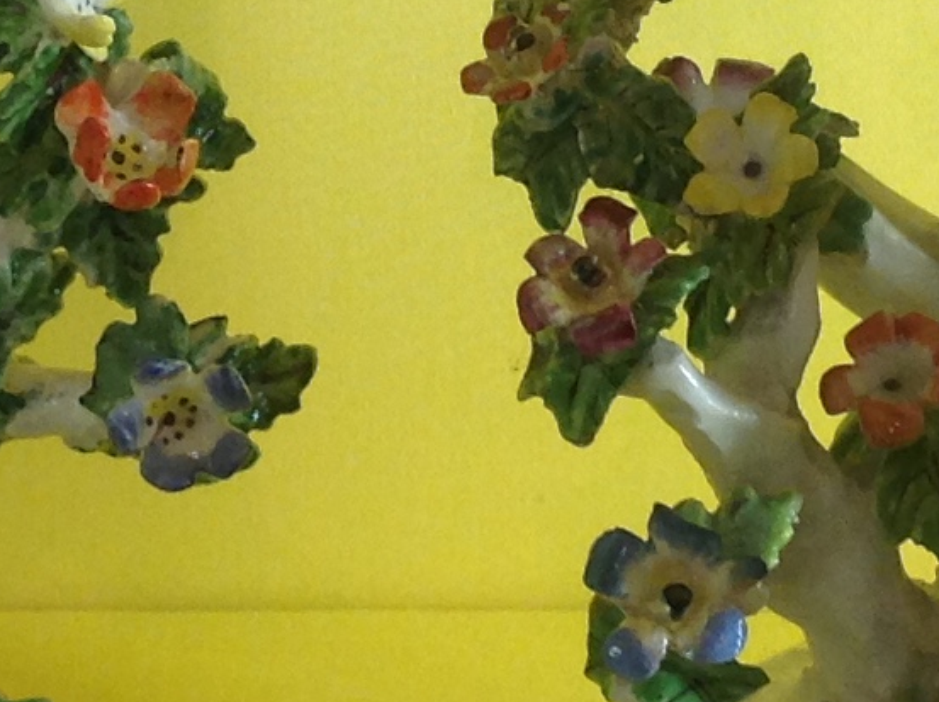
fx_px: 4442
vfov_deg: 9.0
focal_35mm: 164
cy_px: -3
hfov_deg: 12.1
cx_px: 326
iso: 50
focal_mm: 4.28
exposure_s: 1/24
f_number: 2.4
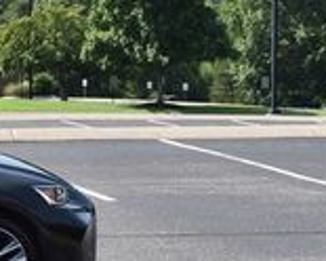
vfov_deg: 12.0
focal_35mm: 128
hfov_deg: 13.2
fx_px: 1235
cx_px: -301
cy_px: 209
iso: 125
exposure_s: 1/250
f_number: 8
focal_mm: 22
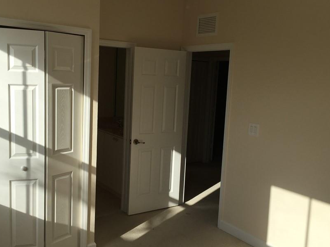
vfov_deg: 38.6
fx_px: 353
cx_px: 152
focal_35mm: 37
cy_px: 128
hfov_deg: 50.1
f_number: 2.2
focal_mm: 4.15
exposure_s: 1/1647
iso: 32
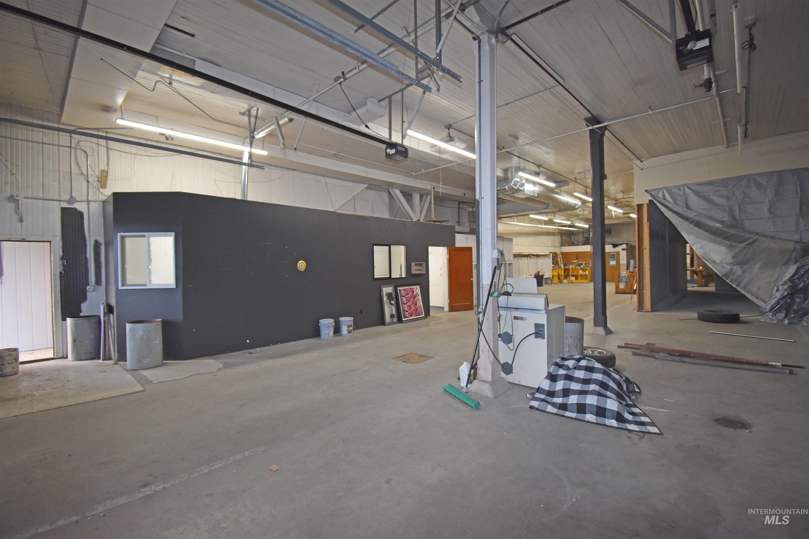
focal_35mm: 15
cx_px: 404
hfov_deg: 100.4
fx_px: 337
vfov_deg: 77.3
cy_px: 270
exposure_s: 1/100
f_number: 5
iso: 800
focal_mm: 10
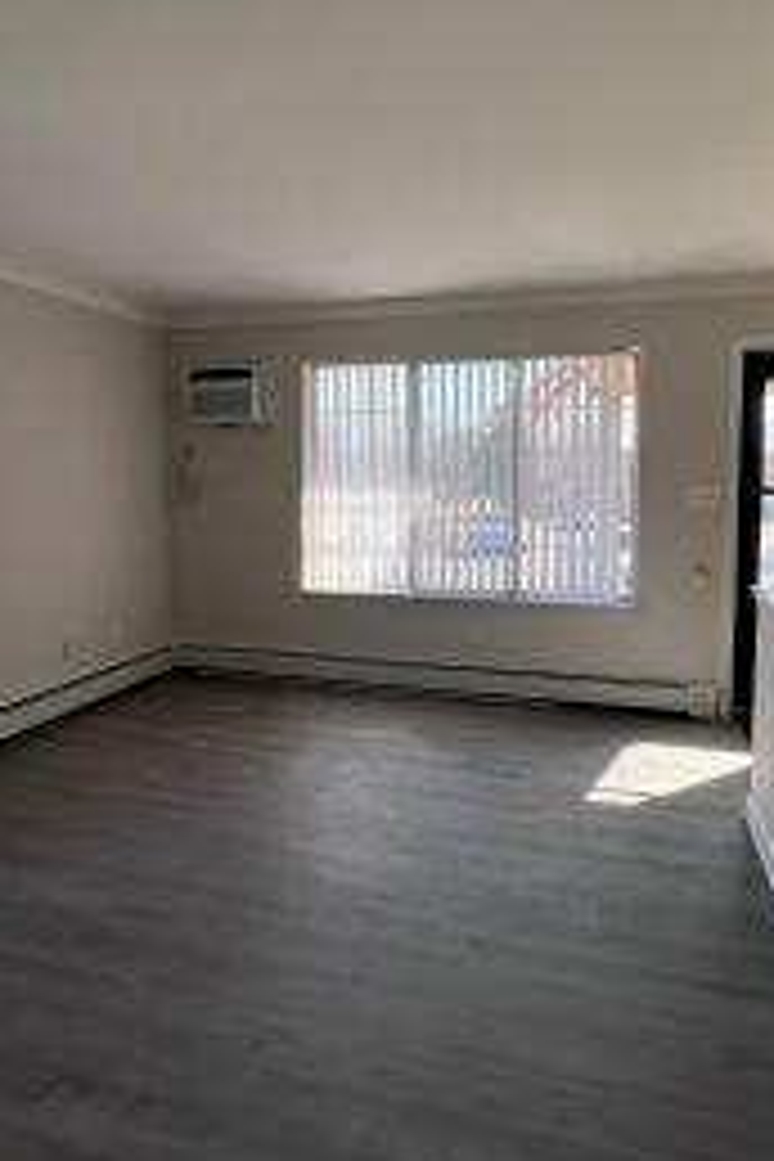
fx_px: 677
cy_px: 526
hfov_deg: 59.4
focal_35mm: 21
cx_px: 423
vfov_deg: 81.0
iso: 32
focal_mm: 1.57
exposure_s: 1/194
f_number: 1.8
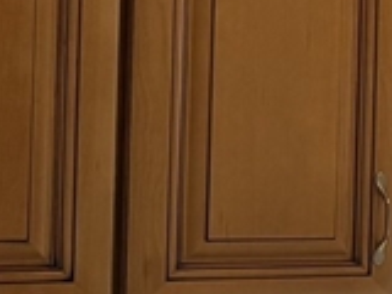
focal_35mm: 154
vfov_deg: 9.6
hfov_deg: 10.9
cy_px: 157
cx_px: 946
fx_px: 1744
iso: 125
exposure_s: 1/60
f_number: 1.78
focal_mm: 6.76
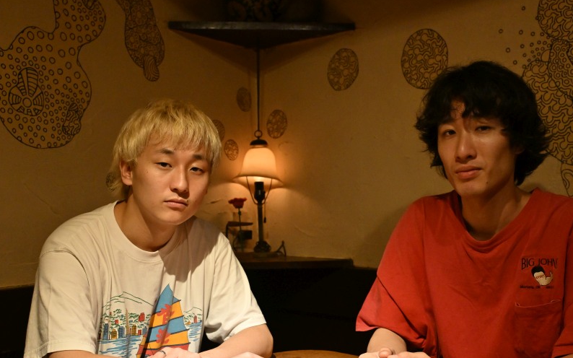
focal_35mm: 47
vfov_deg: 27.4
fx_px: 731
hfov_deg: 42.8
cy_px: 223
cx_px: 306
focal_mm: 28.5
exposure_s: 1/160
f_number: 4
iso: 2000
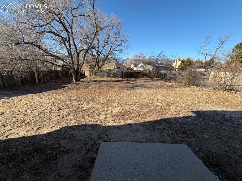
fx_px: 98
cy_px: 90
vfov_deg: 85.6
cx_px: 121
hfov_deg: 102.1
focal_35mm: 14
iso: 40
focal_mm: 2.22
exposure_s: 1/770
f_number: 2.2
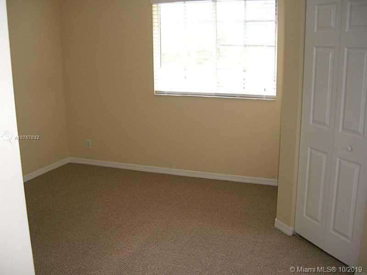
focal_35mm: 38
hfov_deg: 49.0
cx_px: 184
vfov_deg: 37.7
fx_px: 403
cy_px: 138
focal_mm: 7.9
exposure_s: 1/80
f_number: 2.8
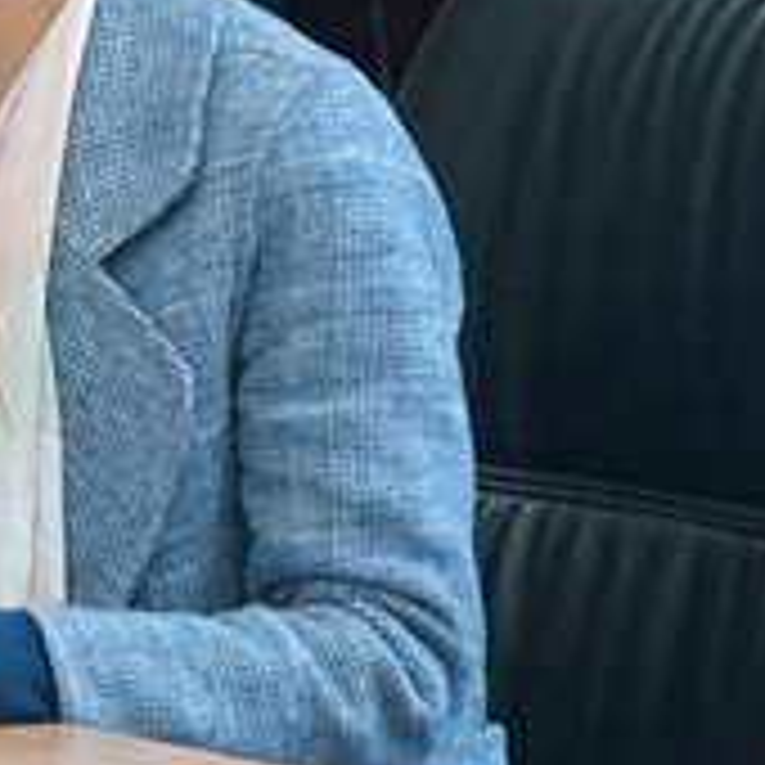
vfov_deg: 4.4
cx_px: -279
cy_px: 198
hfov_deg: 4.3
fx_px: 10051
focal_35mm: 402
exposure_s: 1/100
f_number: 6.3
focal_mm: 134
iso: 6400
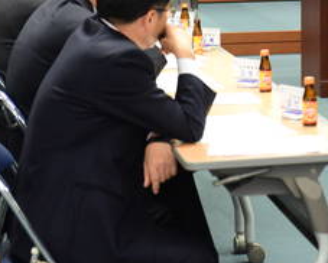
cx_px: 355
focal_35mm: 158
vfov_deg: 9.7
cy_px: 1
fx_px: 1535
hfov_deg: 12.0
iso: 6400
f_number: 6.3
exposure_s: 1/125
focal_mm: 66
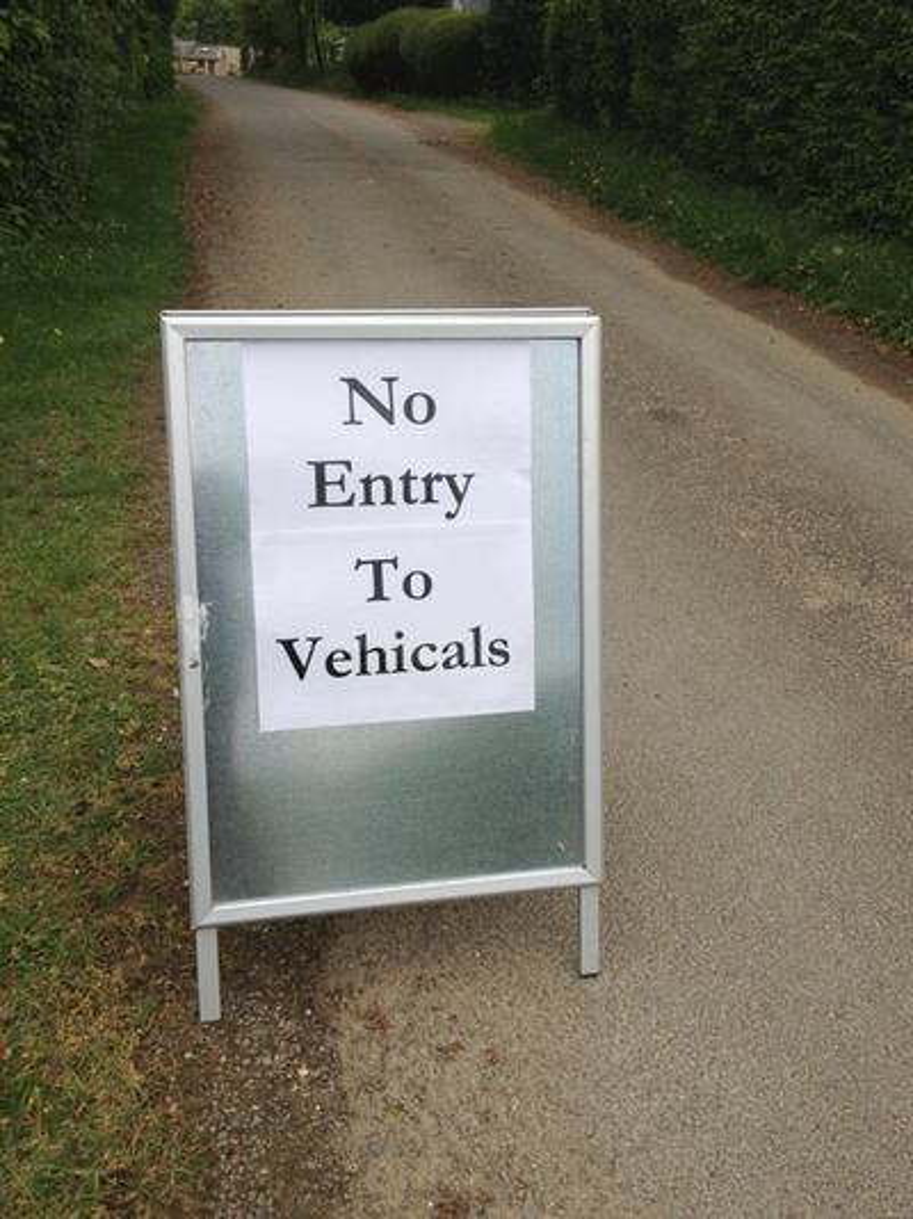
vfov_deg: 52.6
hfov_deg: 40.7
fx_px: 1232
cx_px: 456
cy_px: 610
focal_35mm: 35
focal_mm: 4.28
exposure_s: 1/1004
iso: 50
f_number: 2.4
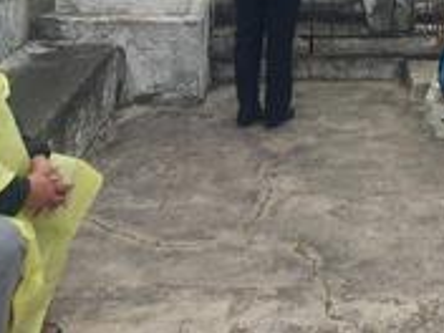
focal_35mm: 68
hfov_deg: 27.2
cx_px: 424
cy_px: -135
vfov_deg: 19.4
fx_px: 872
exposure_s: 1/629
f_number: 1.8
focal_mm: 5.23
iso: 32
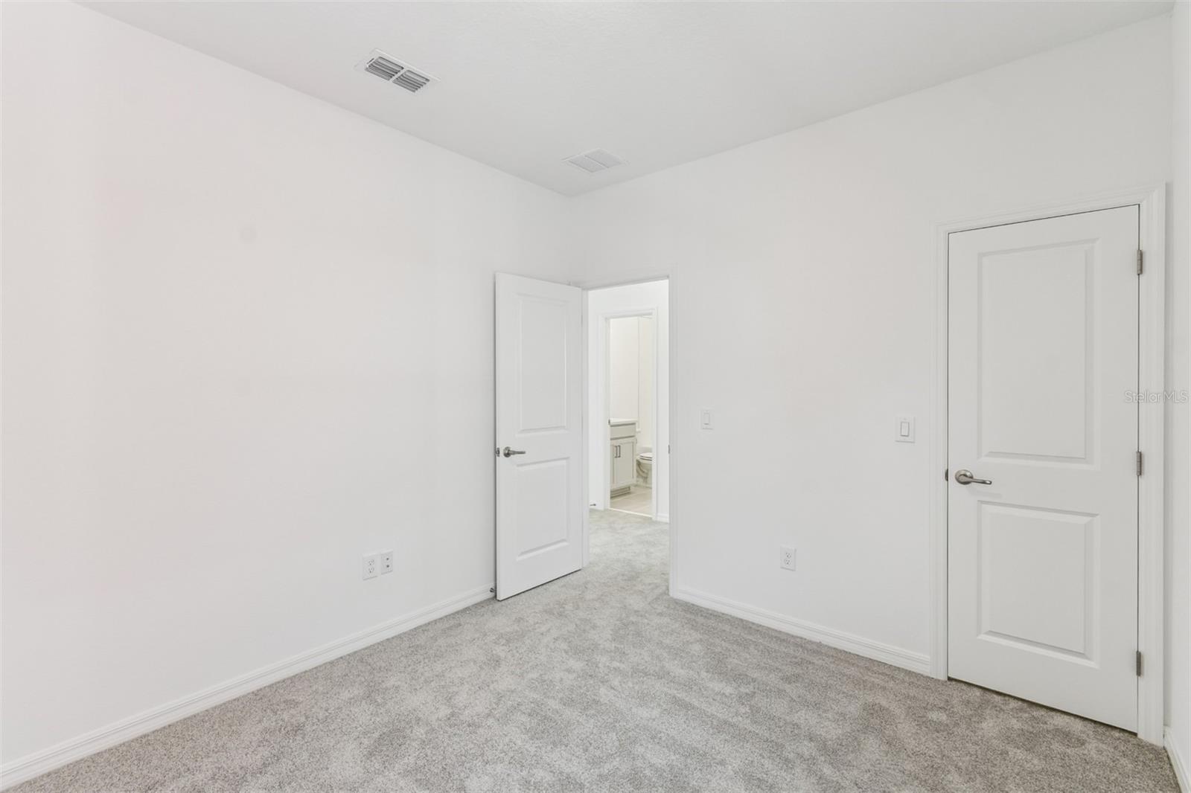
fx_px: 496
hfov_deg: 100.4
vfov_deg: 77.3
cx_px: 596
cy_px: 396
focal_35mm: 15
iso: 100
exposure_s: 1/10
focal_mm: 10
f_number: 7.1
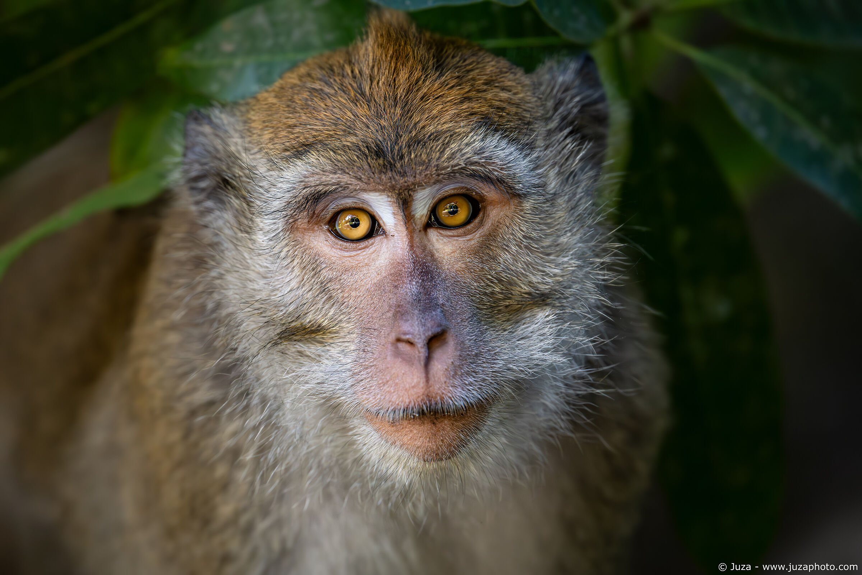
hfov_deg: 5.2
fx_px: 9577
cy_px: 288
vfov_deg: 3.4
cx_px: 431
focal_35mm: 400
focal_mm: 400
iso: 6400
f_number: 4.5
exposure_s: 1/500
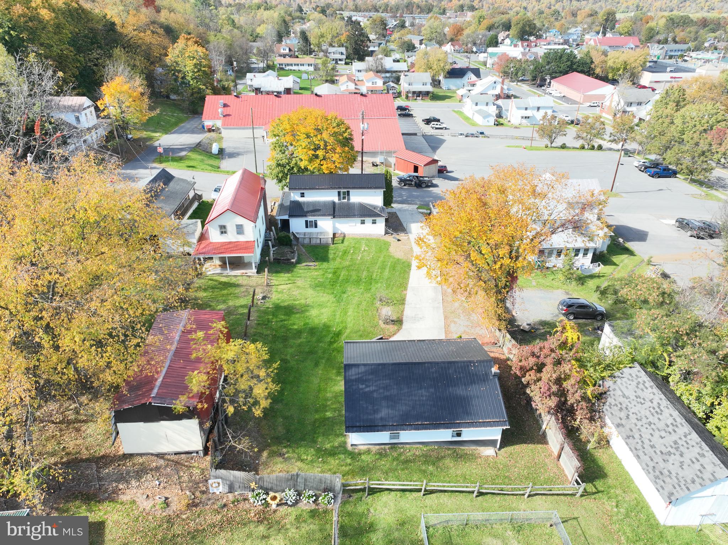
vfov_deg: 56.8
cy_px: 272
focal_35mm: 24
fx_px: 505
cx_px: 364
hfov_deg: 71.6
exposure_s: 1/640
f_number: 2.8
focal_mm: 12.29
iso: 290
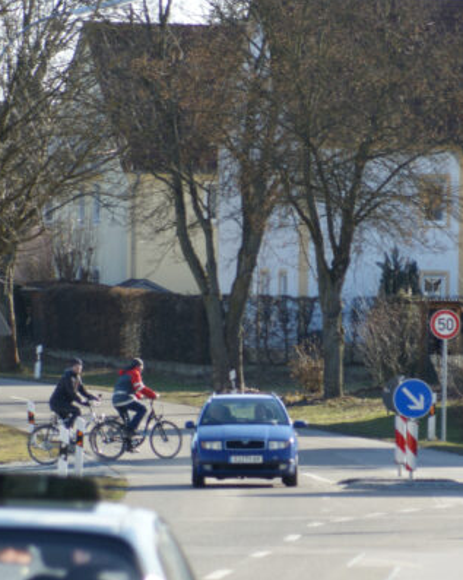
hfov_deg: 3.5
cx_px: 295
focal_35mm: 436
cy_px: 370
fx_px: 7477
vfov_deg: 4.4
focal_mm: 160
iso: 125
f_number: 5.6
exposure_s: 1/320
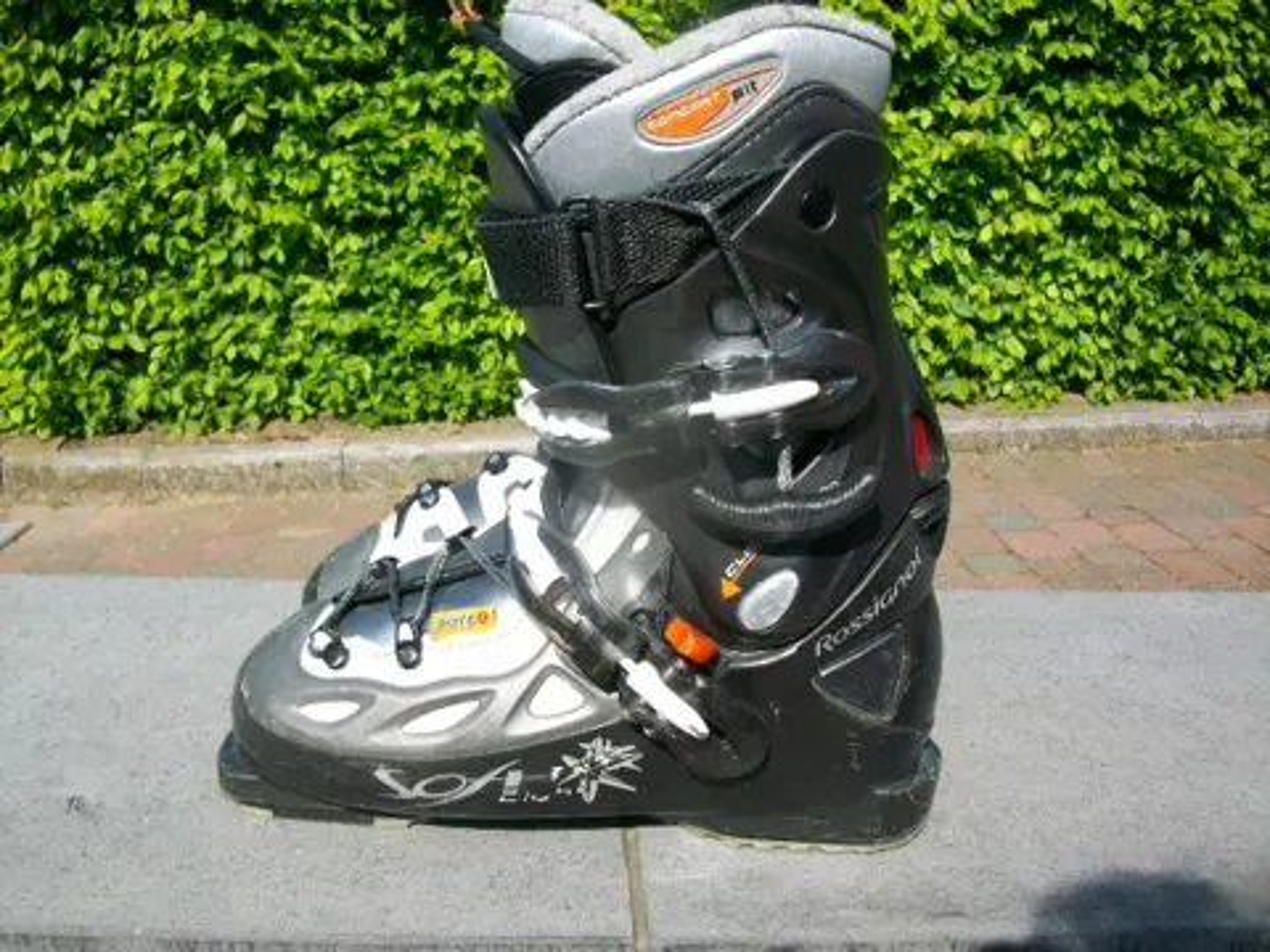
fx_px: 1247
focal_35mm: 34
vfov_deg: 41.8
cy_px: 476
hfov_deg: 54.0
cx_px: 635
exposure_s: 1/328
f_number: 5.5
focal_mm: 5.7
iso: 80
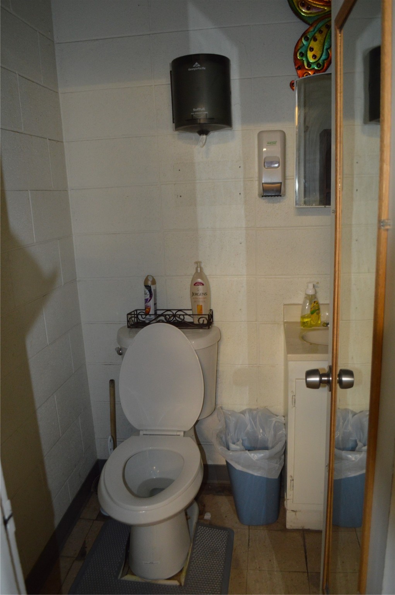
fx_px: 445
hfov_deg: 47.8
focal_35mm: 27
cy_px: 298
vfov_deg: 67.4
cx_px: 198
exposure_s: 1/60
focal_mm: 18
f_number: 3.5
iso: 1250
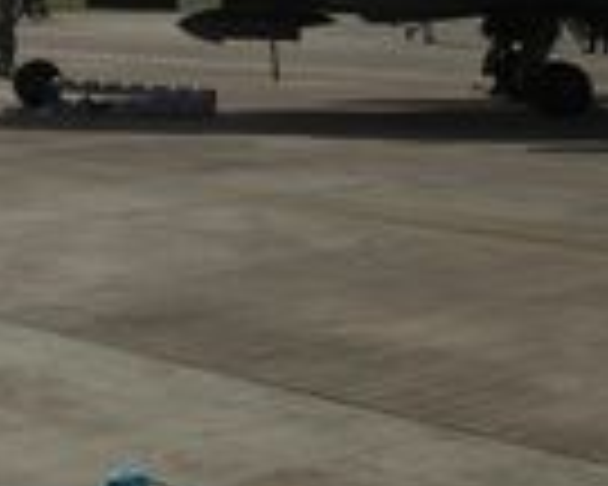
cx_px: 383
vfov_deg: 15.3
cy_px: -63
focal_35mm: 98
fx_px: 1763
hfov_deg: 19.5
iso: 50
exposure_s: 1/400
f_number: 8
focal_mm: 8.8
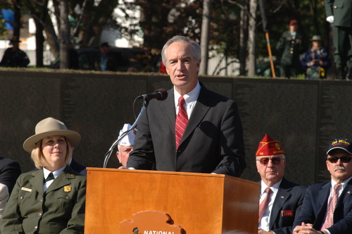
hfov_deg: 6.9
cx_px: 176
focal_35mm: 300
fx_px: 2929
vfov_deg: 4.6
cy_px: 117
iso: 400
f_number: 13
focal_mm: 200
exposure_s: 1/320
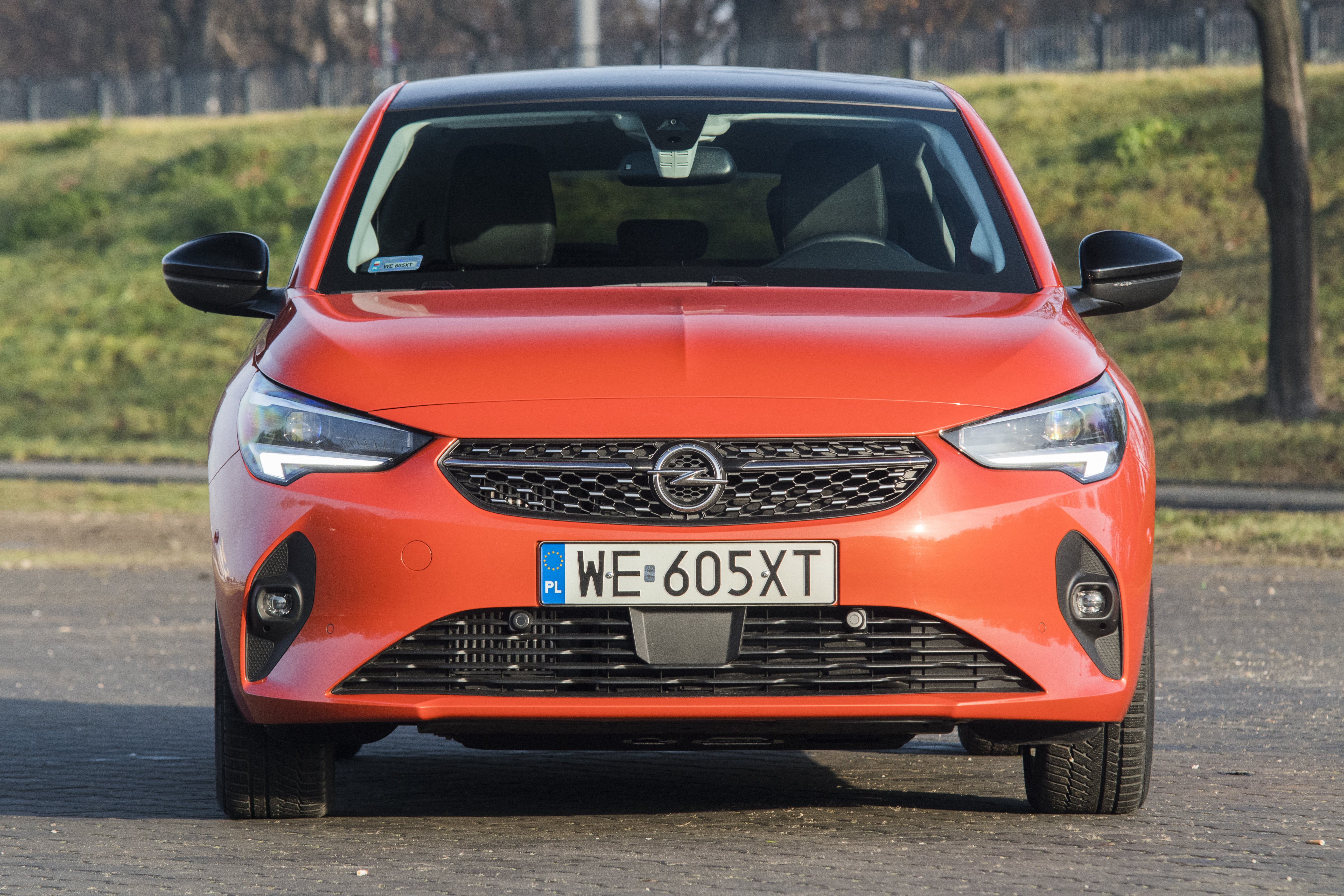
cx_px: 672
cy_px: 448
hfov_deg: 9.5
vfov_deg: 6.3
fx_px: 8119
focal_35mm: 218
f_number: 5
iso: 640
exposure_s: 1/400
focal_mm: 145
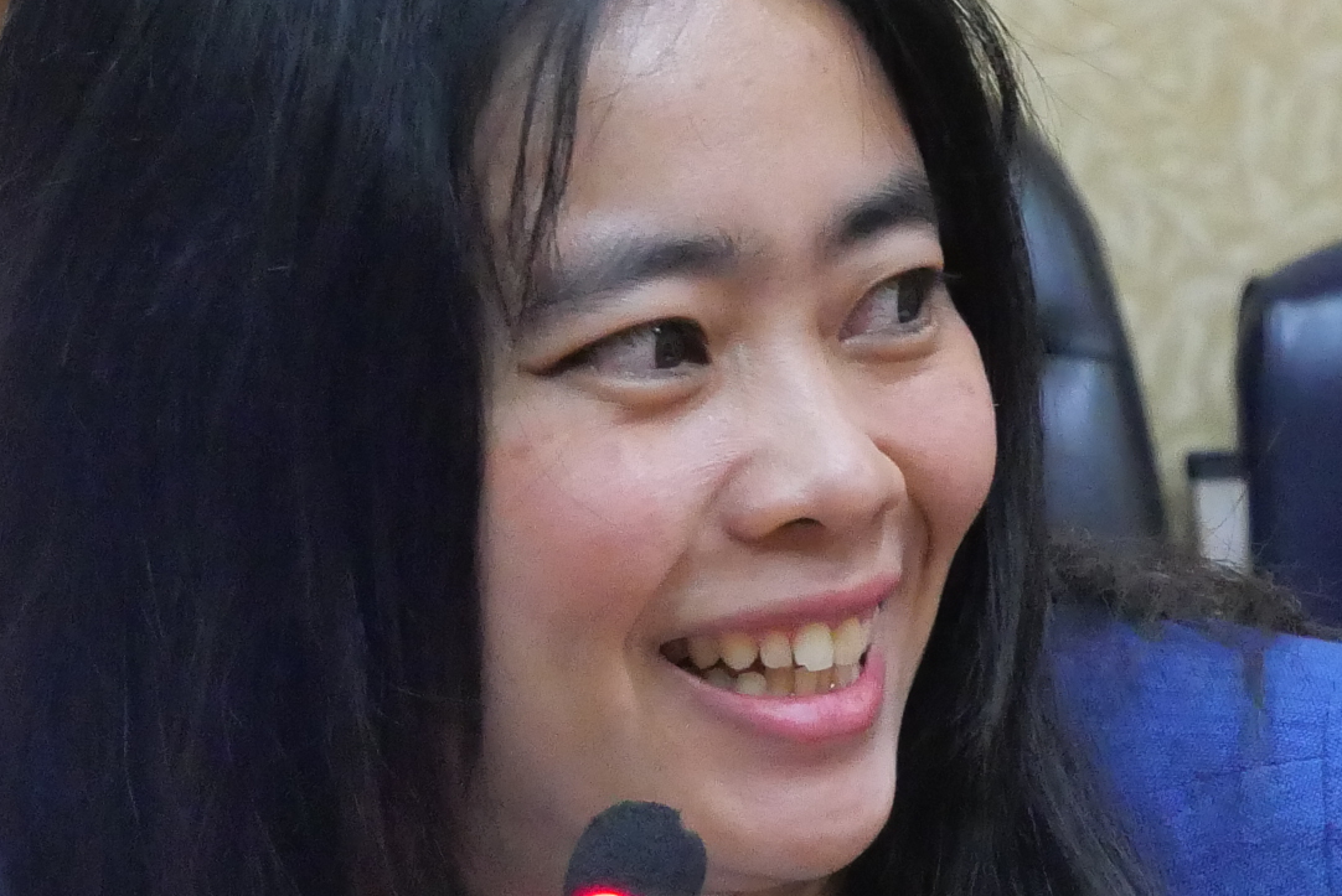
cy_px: 917
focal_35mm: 326
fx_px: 12160
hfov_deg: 6.3
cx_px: 660
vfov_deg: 4.2
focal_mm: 46
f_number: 5.6
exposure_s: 1/30
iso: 3200
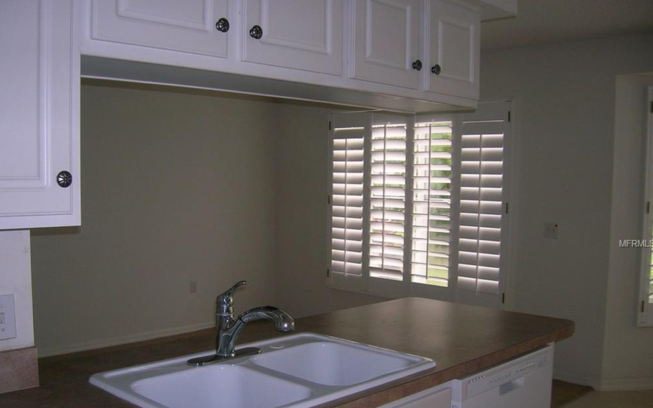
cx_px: 323
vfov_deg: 34.3
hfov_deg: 52.7
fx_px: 659
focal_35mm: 37
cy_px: 244
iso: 50
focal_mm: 5.7
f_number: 2.9
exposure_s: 1/30
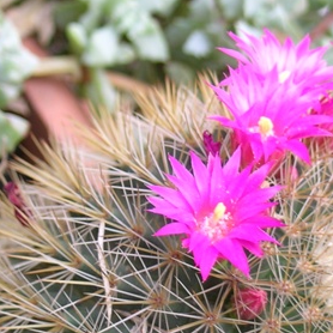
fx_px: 1382
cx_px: 194
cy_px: 229
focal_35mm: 127
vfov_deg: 13.7
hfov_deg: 13.7
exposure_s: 1/89.4
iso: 50
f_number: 3.4
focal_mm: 10.3
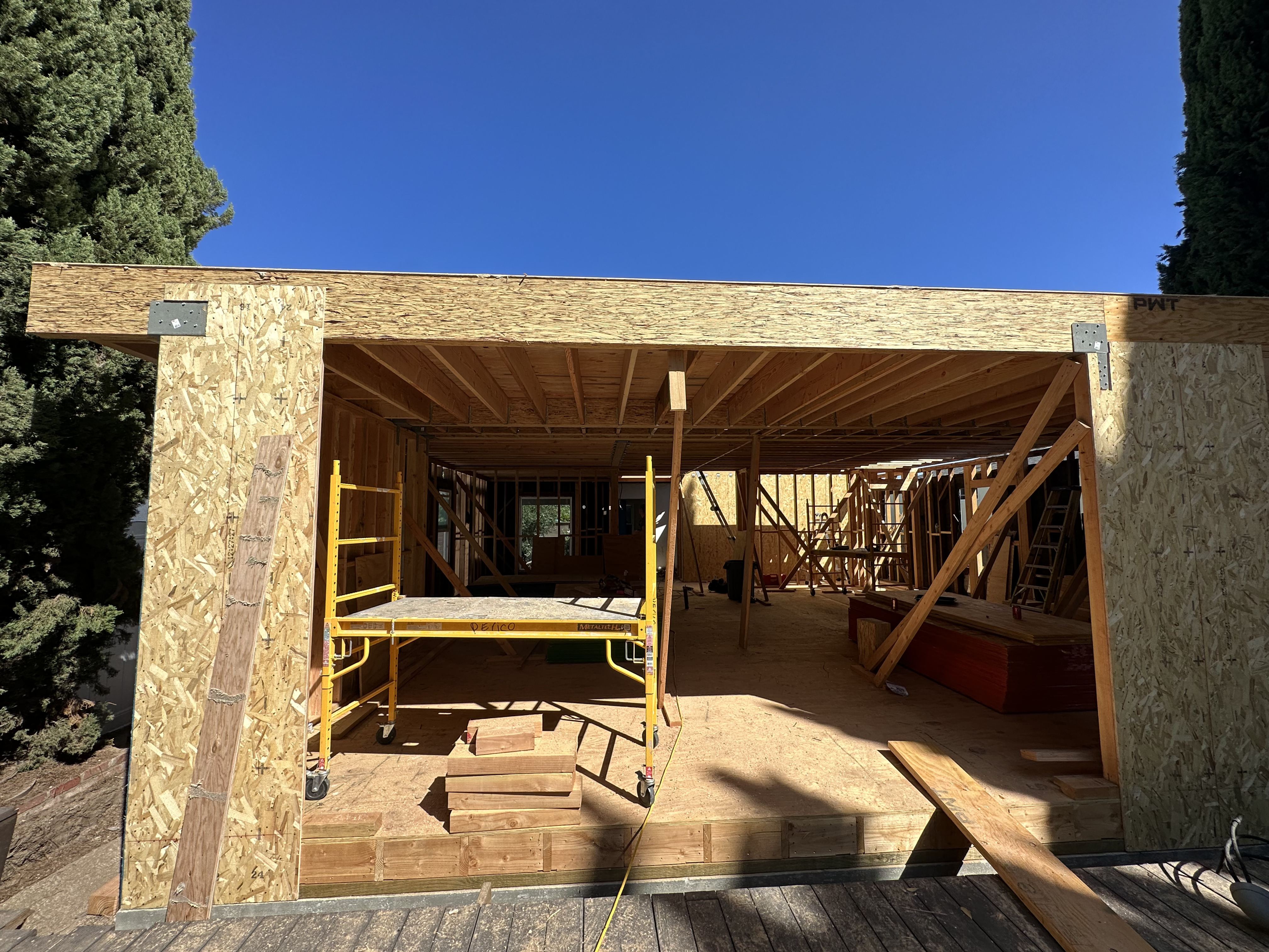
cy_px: 476
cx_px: 634
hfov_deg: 102.1
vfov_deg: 85.7
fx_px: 513
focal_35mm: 14
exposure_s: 1/1221
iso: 40
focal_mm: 2.22
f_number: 2.2
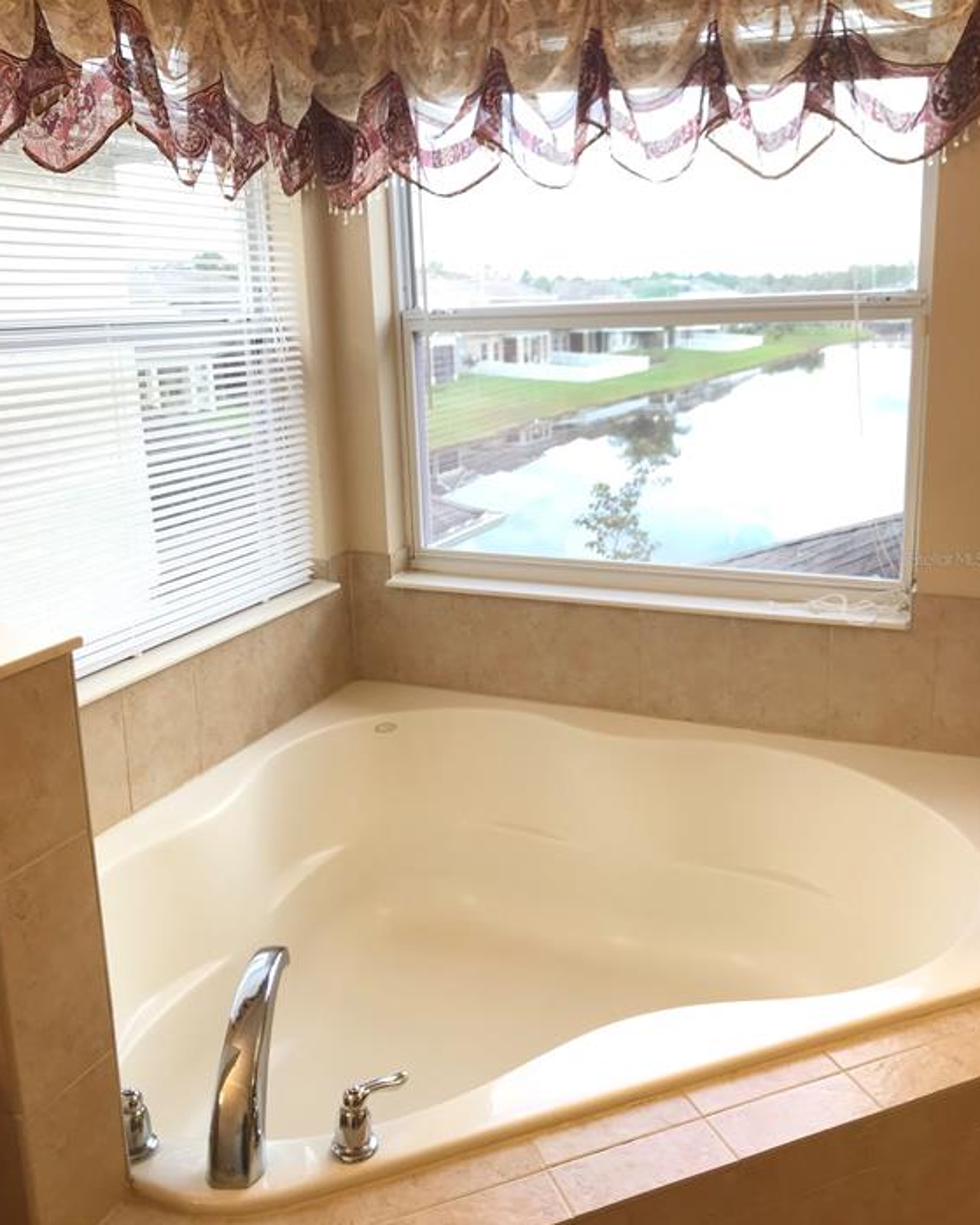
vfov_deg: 58.7
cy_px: 558
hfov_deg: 48.5
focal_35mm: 30
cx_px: 485
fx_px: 1088
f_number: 1.8
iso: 25
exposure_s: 1/60
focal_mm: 3.99
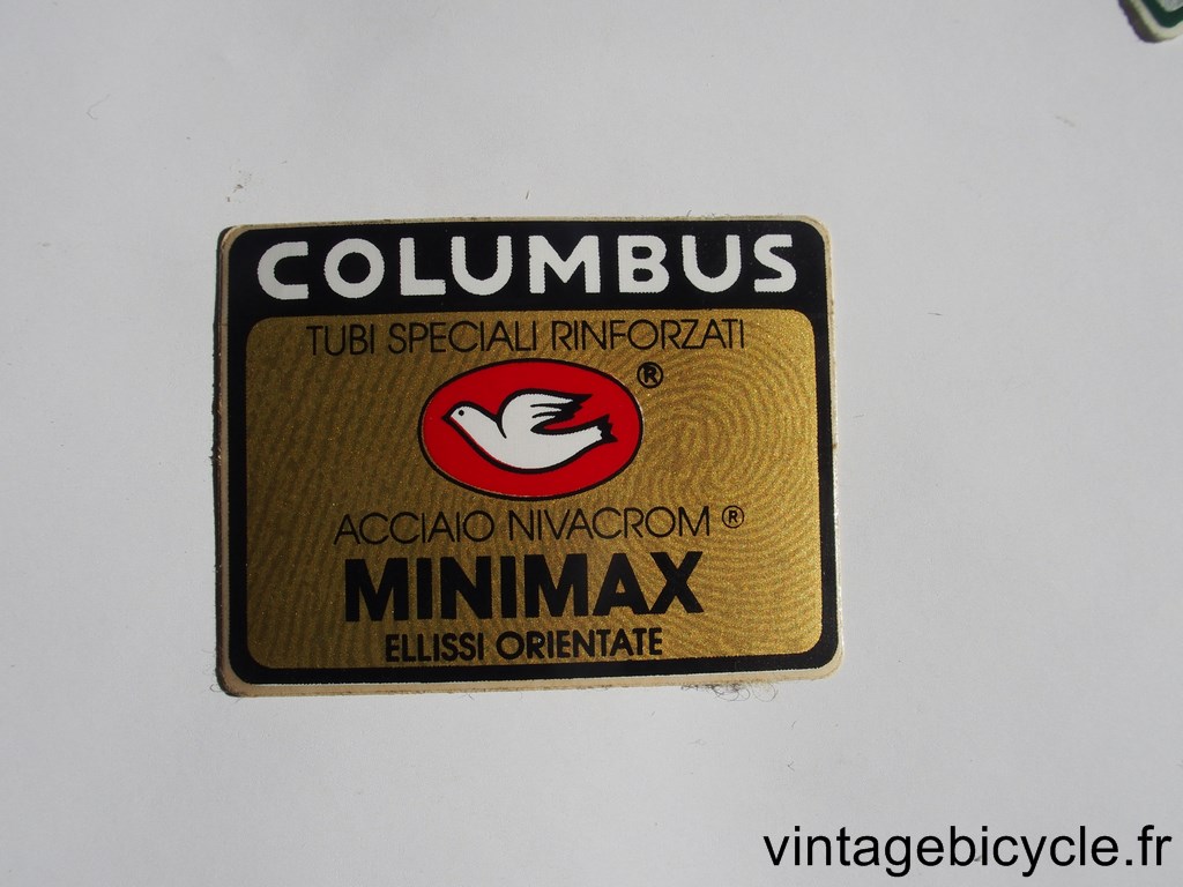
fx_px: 1435
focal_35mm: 42
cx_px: 592
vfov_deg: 34.3
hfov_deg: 44.8
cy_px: 444
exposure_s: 1/800
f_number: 5.6
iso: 100
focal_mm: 9
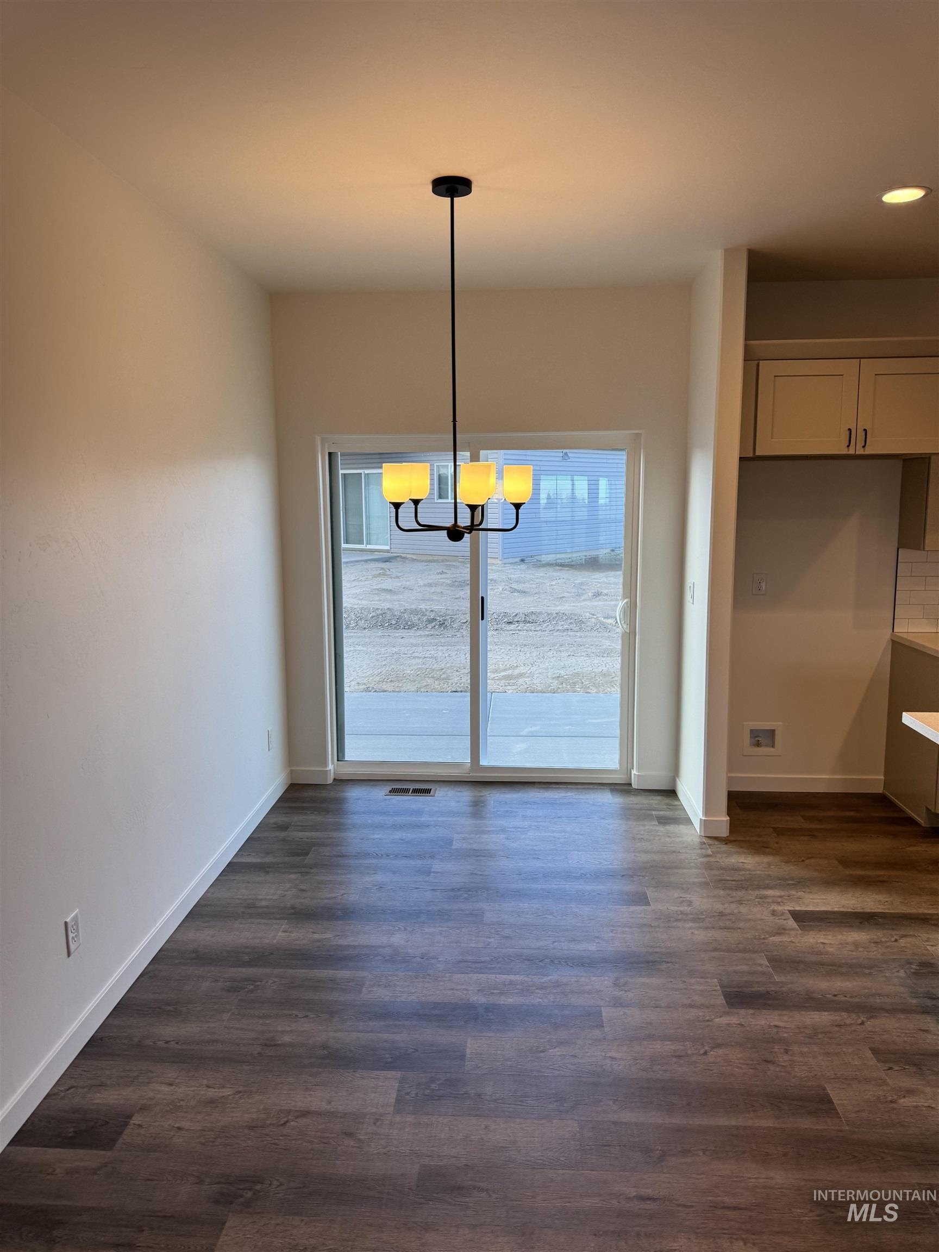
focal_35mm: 24
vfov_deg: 71.6
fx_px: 868
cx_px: 470
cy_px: 626
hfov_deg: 56.8
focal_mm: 6.76
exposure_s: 1/235
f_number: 1.78
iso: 64
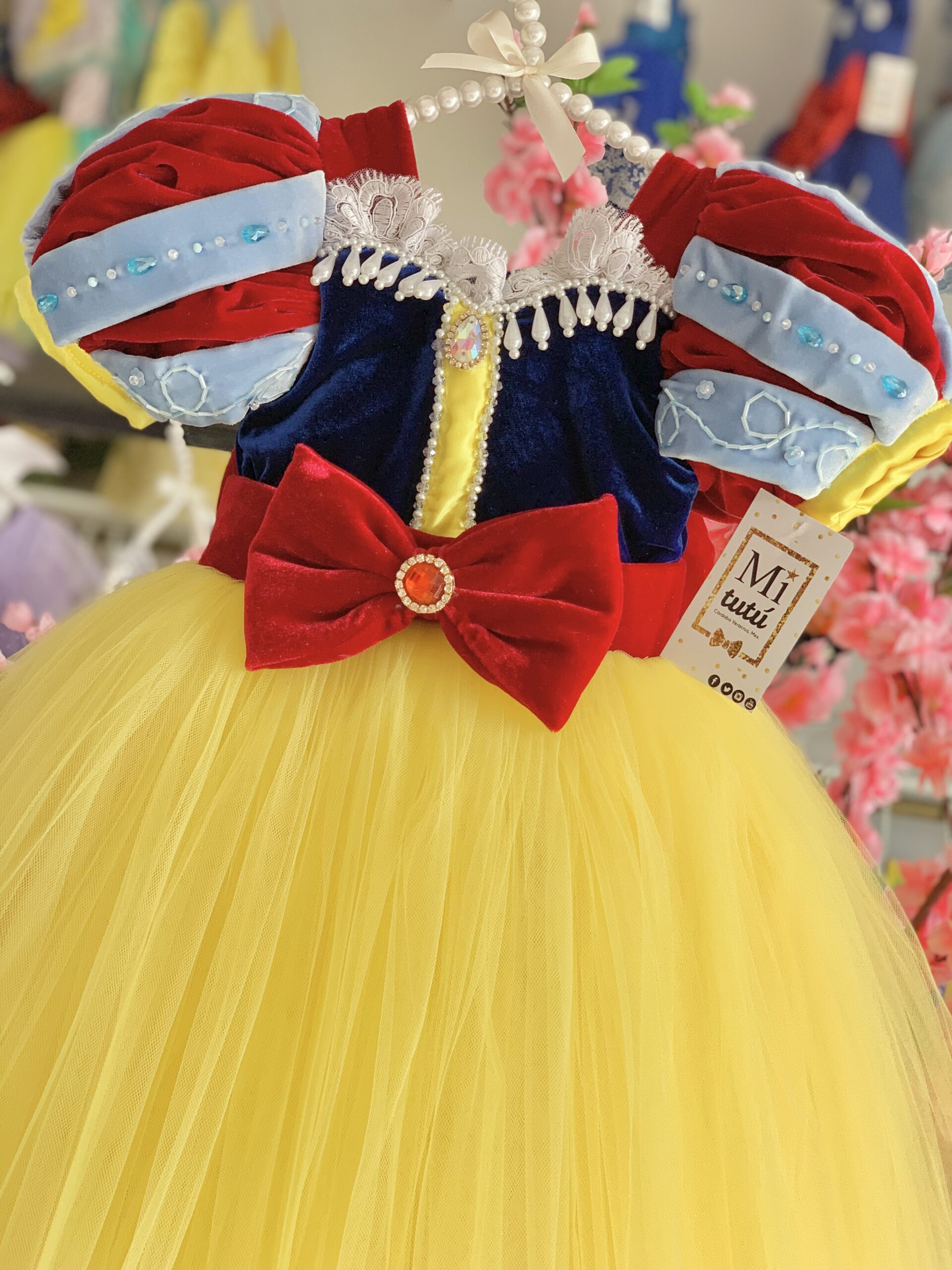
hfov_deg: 28.0
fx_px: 1907
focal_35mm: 52
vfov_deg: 36.8
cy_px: 635
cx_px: 476
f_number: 2.4
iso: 64
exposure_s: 1/122
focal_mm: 6
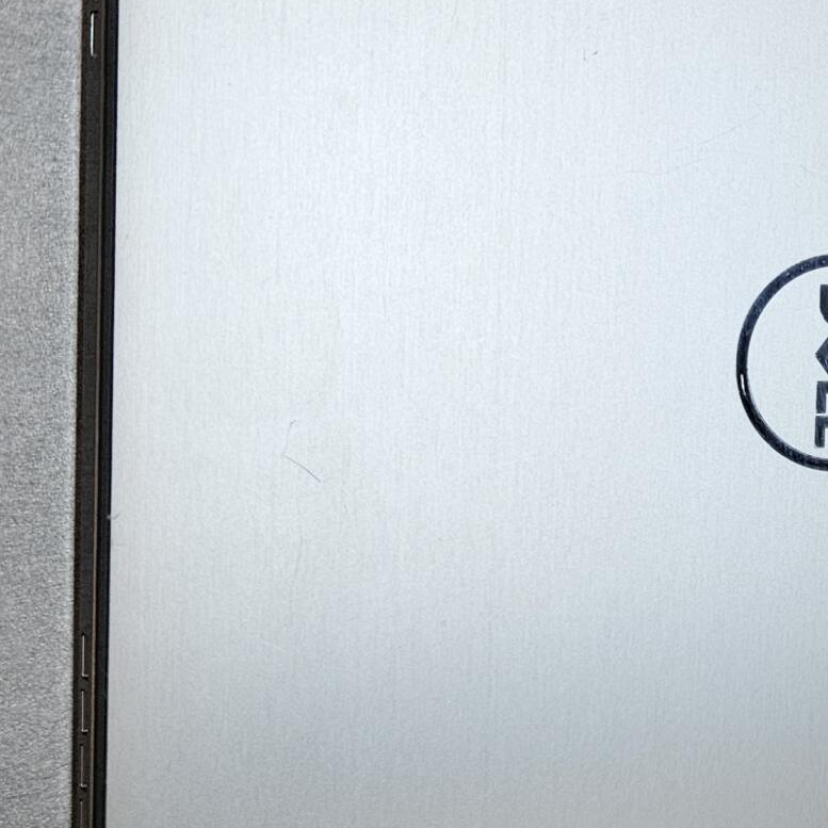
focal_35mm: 67
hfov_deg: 23.7
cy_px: 350
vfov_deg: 25.7
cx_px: 972
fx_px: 1813
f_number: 1.8
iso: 80
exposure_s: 1/180
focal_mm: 5.4
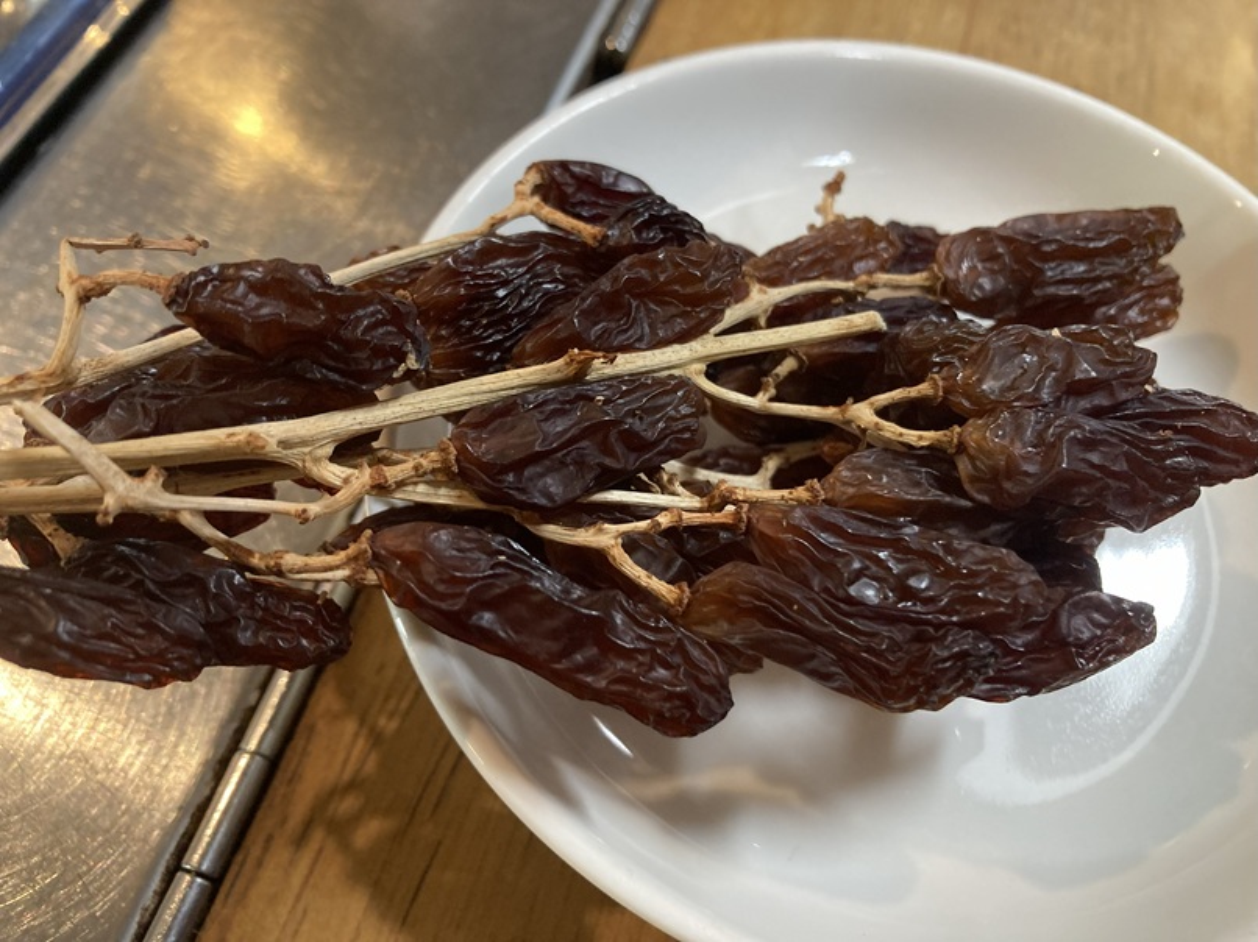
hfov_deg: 63.5
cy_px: 471
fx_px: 1017
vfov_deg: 49.7
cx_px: 629
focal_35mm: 28
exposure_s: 1/50
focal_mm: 3.99
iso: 200
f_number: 1.8
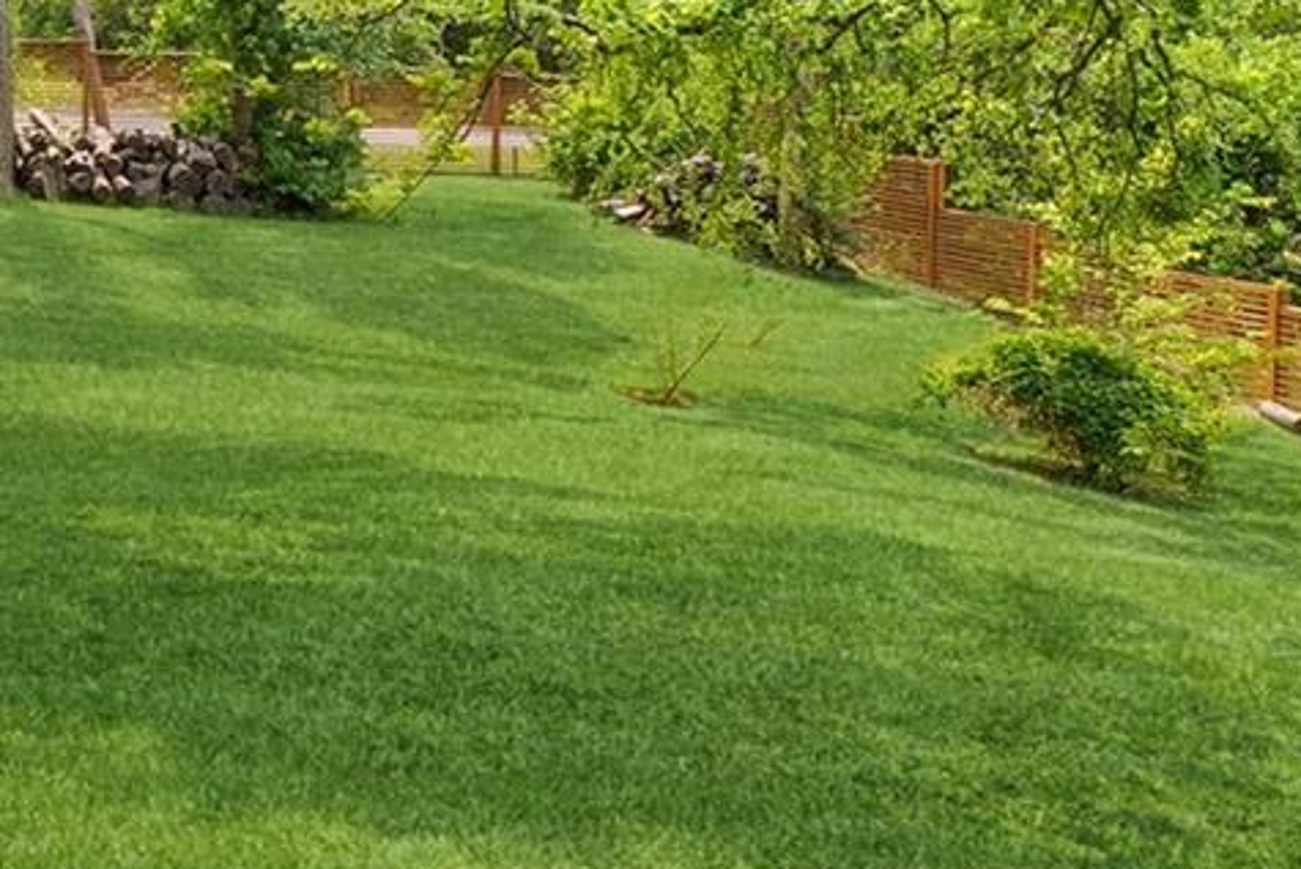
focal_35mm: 69
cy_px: 62
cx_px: -570
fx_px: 2494
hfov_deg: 24.0
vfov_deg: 19.3
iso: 400
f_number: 9
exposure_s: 1/160
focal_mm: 16
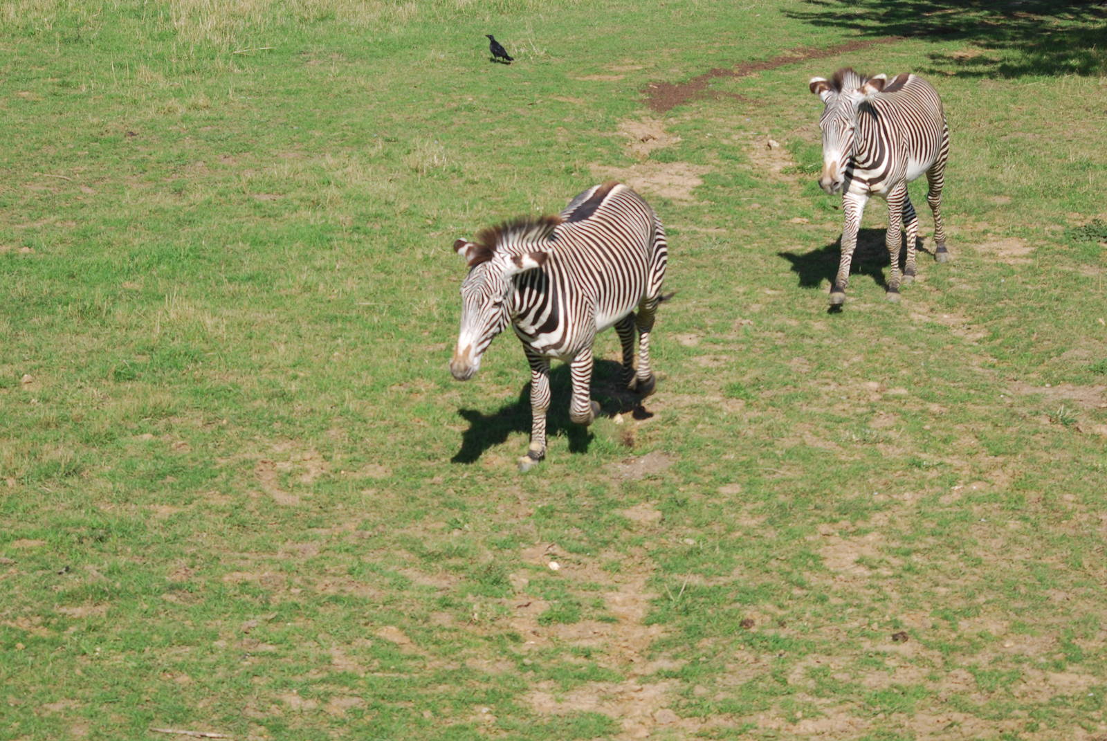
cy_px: 370
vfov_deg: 13.1
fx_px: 3233
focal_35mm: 105
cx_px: 554
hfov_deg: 19.4
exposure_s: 1/250
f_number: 8
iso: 100
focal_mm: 70
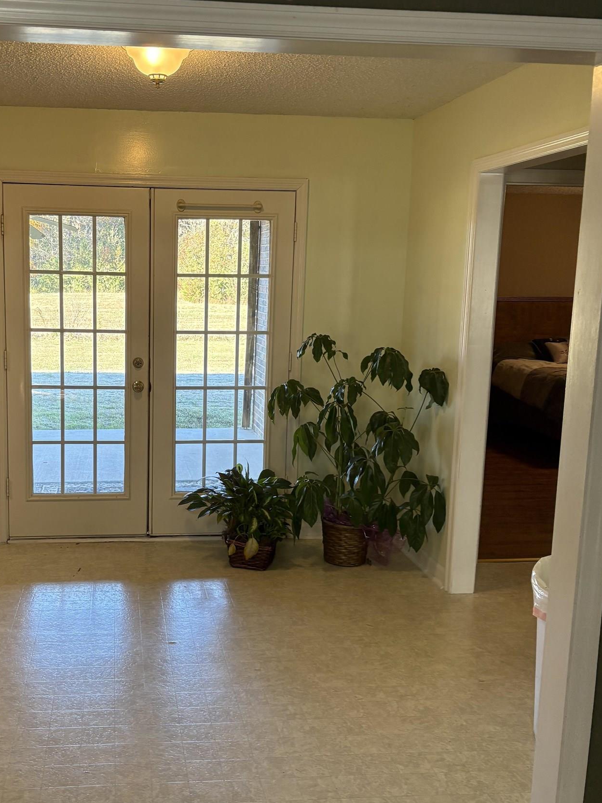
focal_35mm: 36
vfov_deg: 51.4
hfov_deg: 39.2
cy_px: 401
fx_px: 835
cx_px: 196
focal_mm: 5.96
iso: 125
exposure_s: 1/120
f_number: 1.6
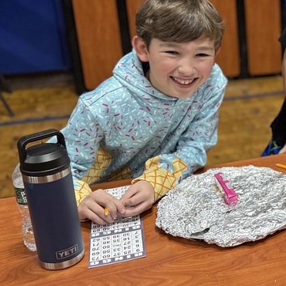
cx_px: 382
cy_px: 94
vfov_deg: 28.4
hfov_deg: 24.6
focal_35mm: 60
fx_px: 561
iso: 250
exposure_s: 1/60
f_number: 1.78
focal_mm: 6.76
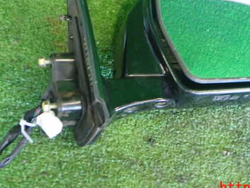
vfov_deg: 28.0
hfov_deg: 37.1
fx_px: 368
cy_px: 38
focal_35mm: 51
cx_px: 167
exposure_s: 1/30
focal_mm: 5.4
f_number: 2.3
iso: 400
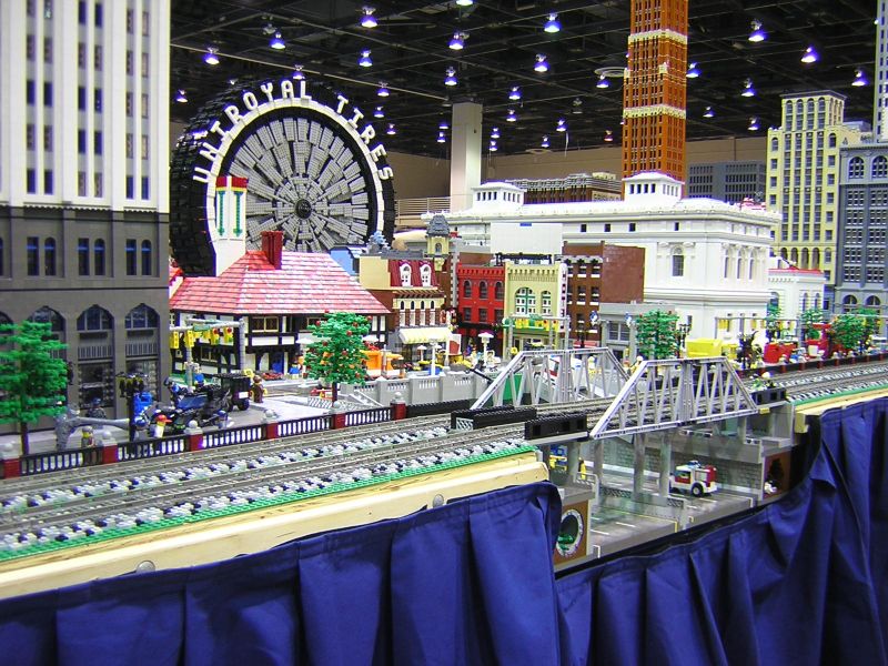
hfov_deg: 51.4
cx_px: 444
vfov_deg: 39.7
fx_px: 924
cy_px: 333
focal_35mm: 36
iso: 116
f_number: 2.6
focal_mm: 4.7
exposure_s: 1/3.4
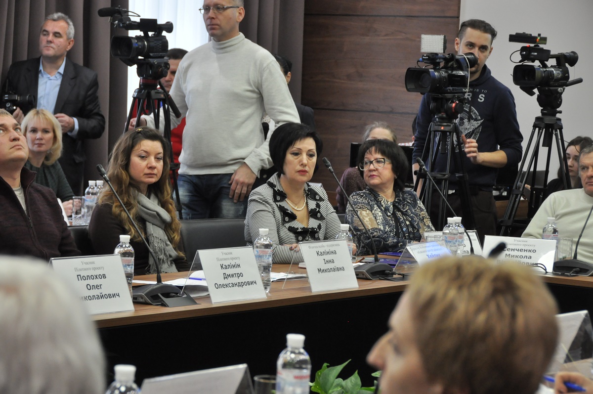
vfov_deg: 13.0
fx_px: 1727
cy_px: 197
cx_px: 296
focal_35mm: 105
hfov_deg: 19.5
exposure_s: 1/60
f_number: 5
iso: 1250
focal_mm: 70
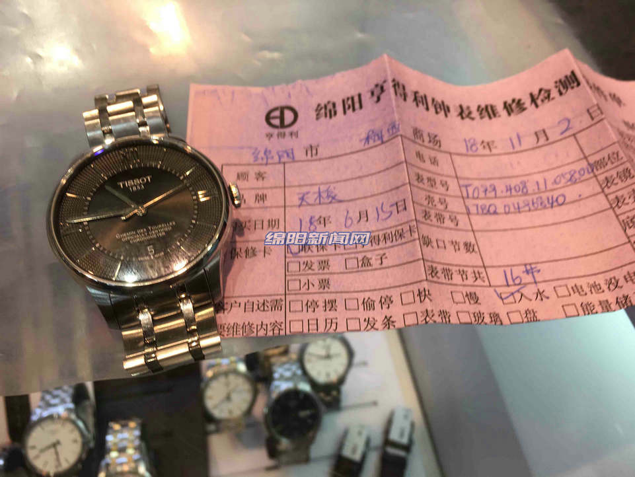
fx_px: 532
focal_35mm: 29
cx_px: 318
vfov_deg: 48.3
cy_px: 238
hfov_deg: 61.6
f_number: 2.2
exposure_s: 1/100
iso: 25
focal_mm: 4.15
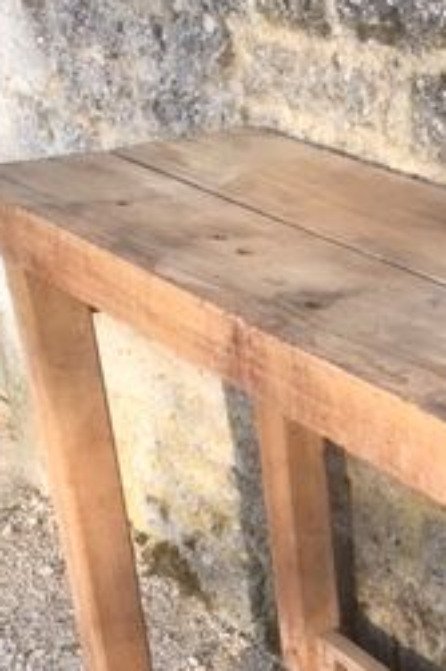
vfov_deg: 25.5
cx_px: 518
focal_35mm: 77
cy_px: 612
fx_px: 1433
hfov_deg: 17.0
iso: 25
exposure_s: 1/452
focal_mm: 4.15
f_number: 2.2
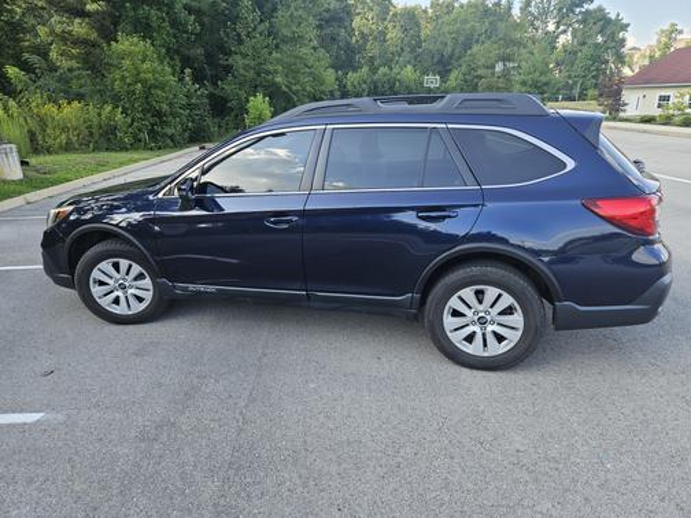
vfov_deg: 58.9
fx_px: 459
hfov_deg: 73.9
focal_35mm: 23
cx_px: 346
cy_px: 259
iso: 25
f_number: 1.8
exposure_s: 1/154
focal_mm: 5.4
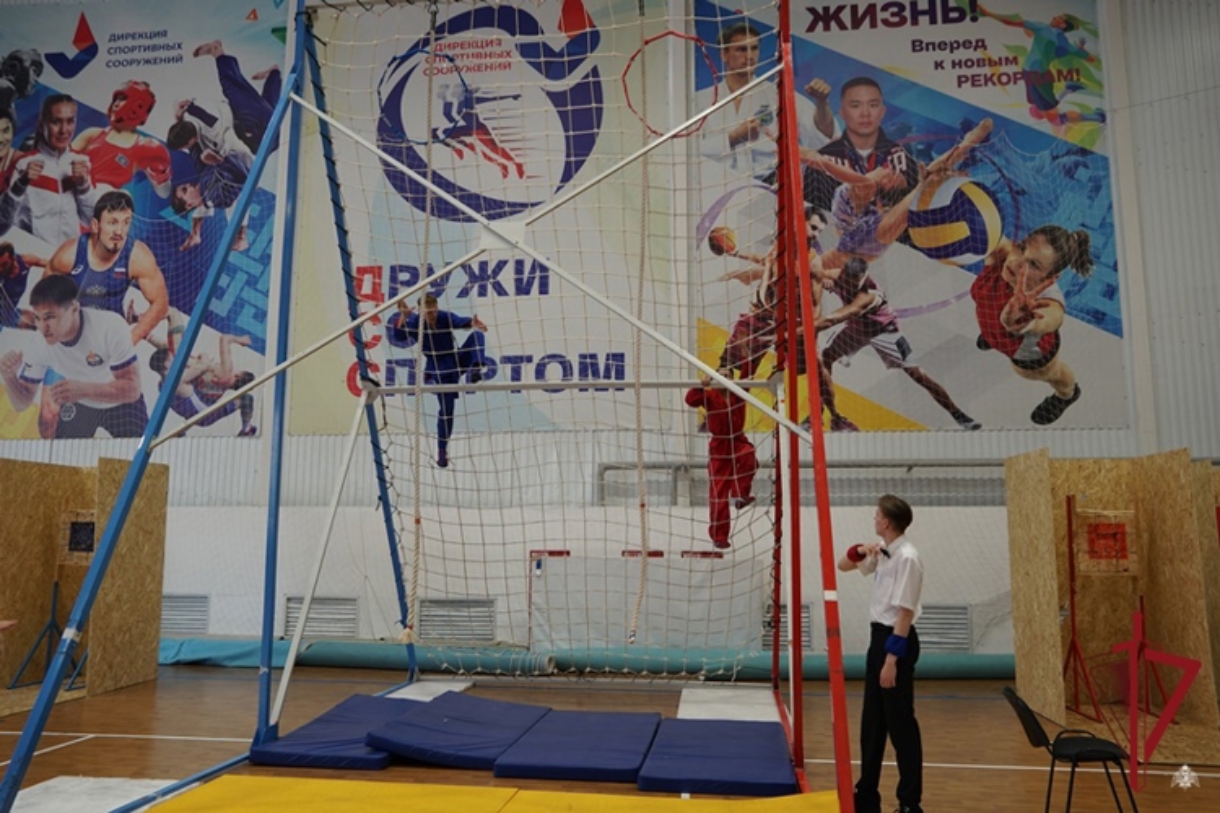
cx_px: 610
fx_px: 915
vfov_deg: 47.9
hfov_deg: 67.4
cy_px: 406
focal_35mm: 27
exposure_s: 1/160
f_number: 4
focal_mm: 18
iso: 500
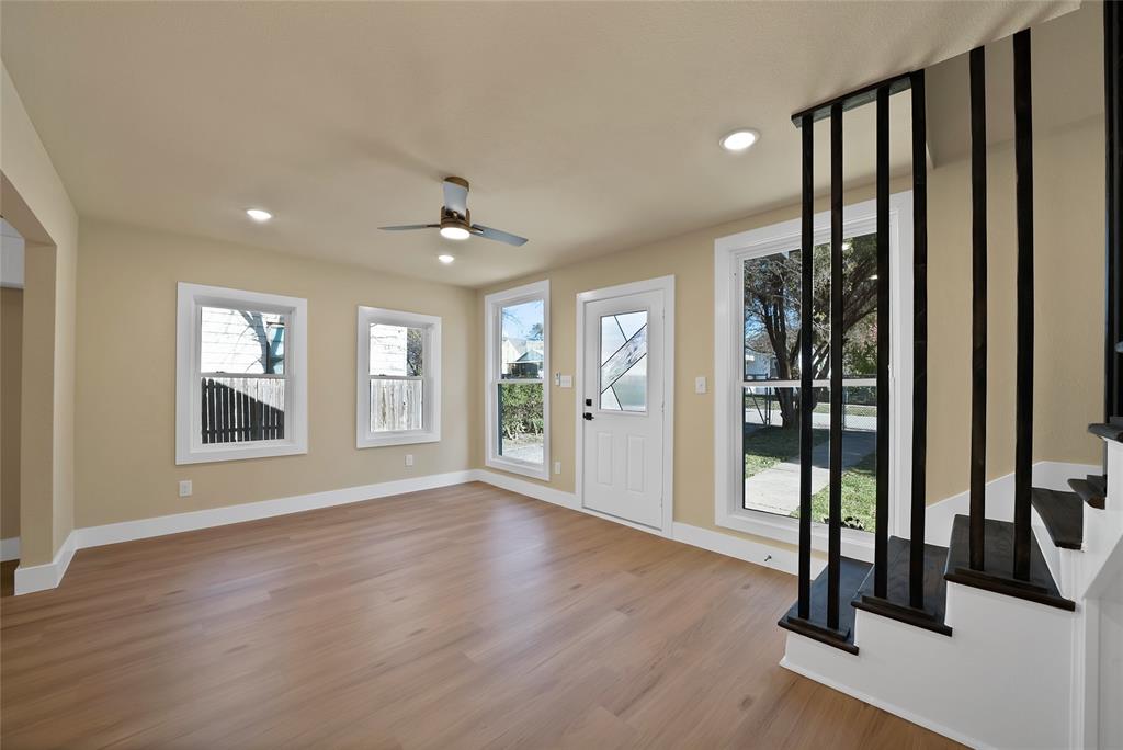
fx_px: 375
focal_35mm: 12
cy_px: 375
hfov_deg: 112.6
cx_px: 562
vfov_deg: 90.1
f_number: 9
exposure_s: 1/13
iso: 640
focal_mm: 12
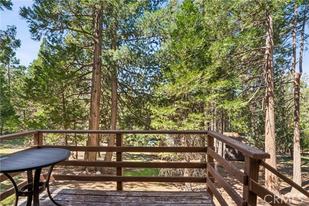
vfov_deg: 72.0
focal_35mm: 16
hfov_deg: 95.0
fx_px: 142
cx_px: 154
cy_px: 103
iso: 100
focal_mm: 16.5
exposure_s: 1/6
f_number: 22
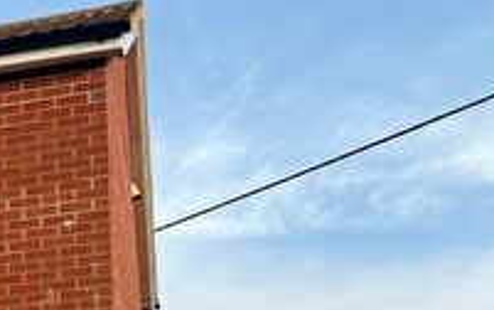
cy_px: 525
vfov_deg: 12.6
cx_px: -270
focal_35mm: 96
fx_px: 1294
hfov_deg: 18.8
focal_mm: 5.7
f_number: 1.5
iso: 50
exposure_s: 1/853
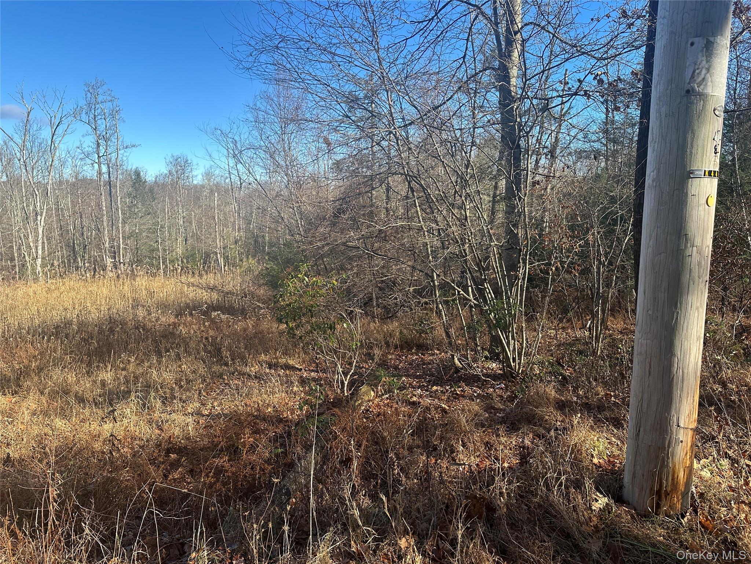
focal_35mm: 24
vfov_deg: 56.8
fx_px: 521
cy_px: 282
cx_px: 376
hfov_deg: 71.6
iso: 80
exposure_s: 1/1562
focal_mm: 6.86
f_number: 1.78
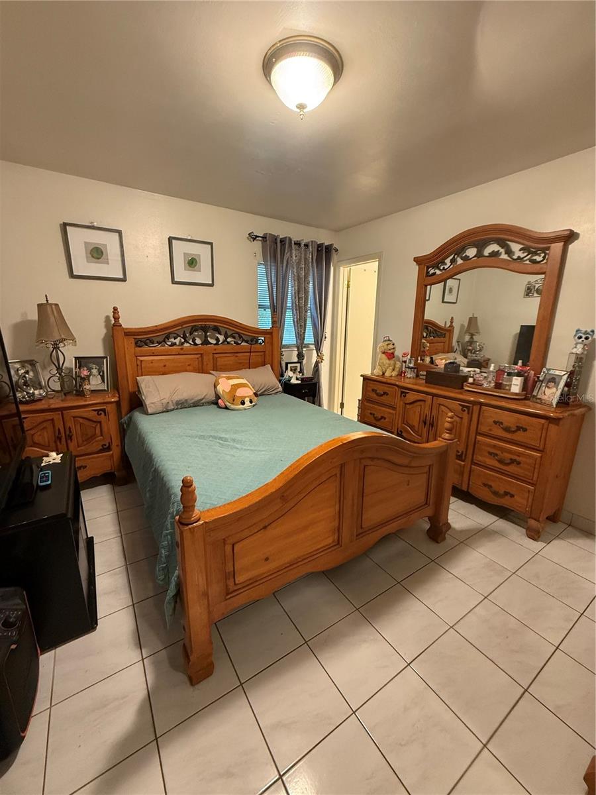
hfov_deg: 85.7
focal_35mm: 14
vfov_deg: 102.1
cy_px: 398
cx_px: 298
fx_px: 321
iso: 400
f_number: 2.2
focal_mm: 2.22
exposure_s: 1/60
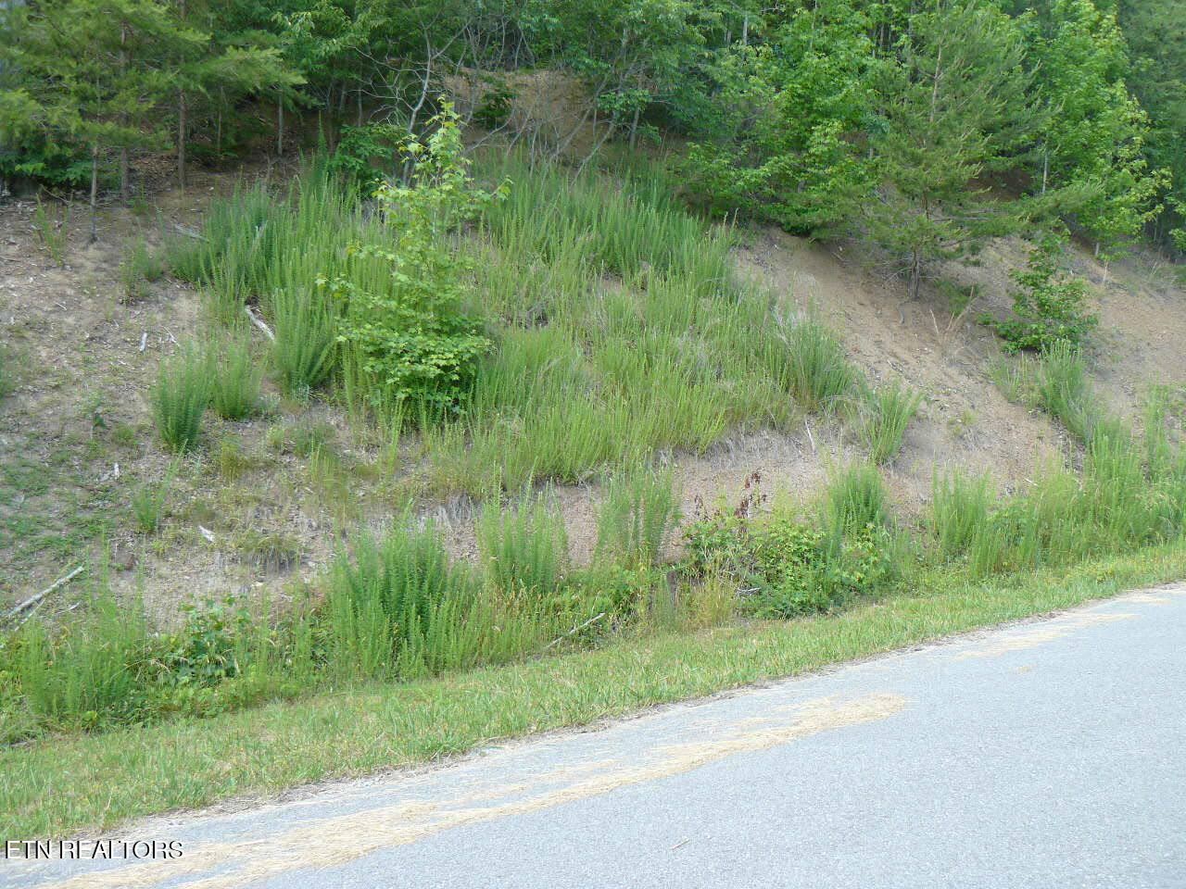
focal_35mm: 36
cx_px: 593
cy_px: 444
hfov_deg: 51.4
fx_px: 1233
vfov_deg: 39.7
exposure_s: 1/160
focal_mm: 6
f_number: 2.8
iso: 100
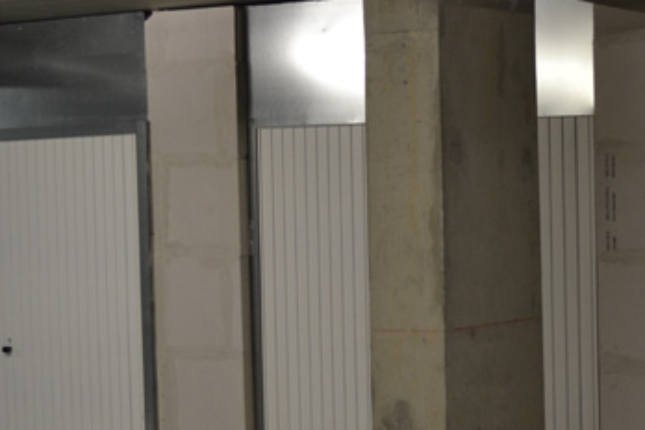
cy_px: 260
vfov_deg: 13.7
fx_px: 1792
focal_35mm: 100
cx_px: 538
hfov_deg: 20.1
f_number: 4.2
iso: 400
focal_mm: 26
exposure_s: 1/20
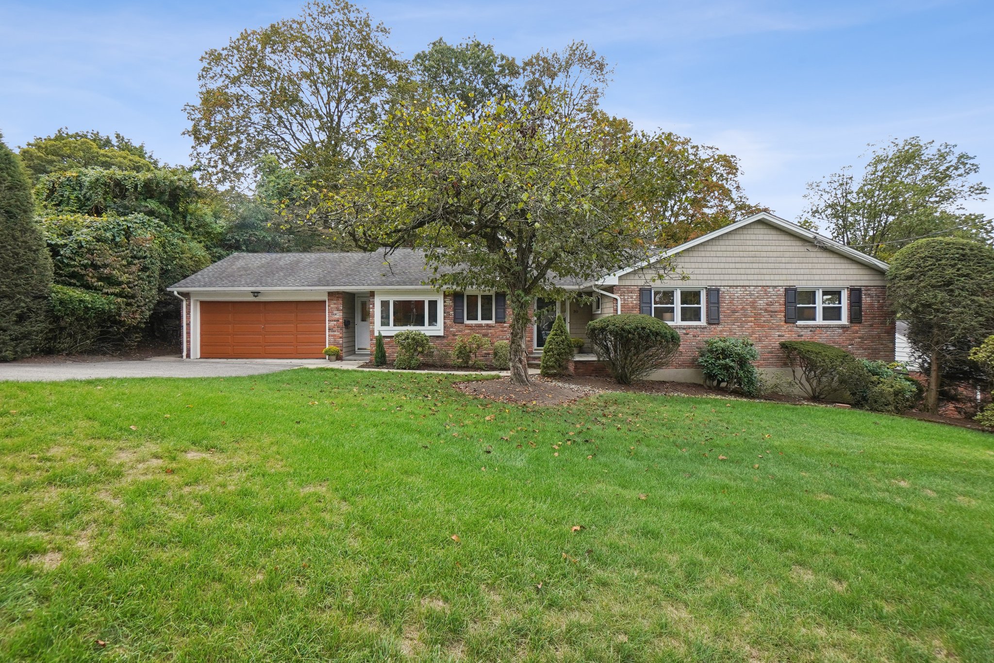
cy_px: 332
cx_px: 497
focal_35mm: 15
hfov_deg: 100.4
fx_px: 414
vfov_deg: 77.3
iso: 640
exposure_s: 1/500
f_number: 7.1
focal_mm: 10
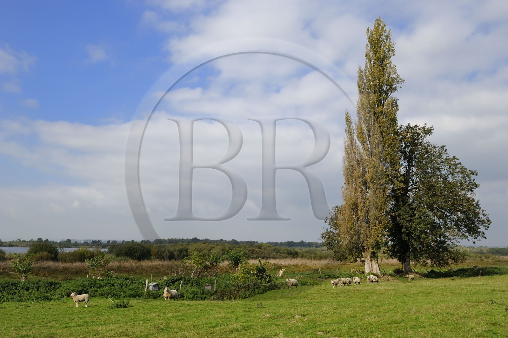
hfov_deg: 55.8
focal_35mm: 34
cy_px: 169
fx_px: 479
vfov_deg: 38.8
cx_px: 254
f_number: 11
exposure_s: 1/200
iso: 200
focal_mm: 34
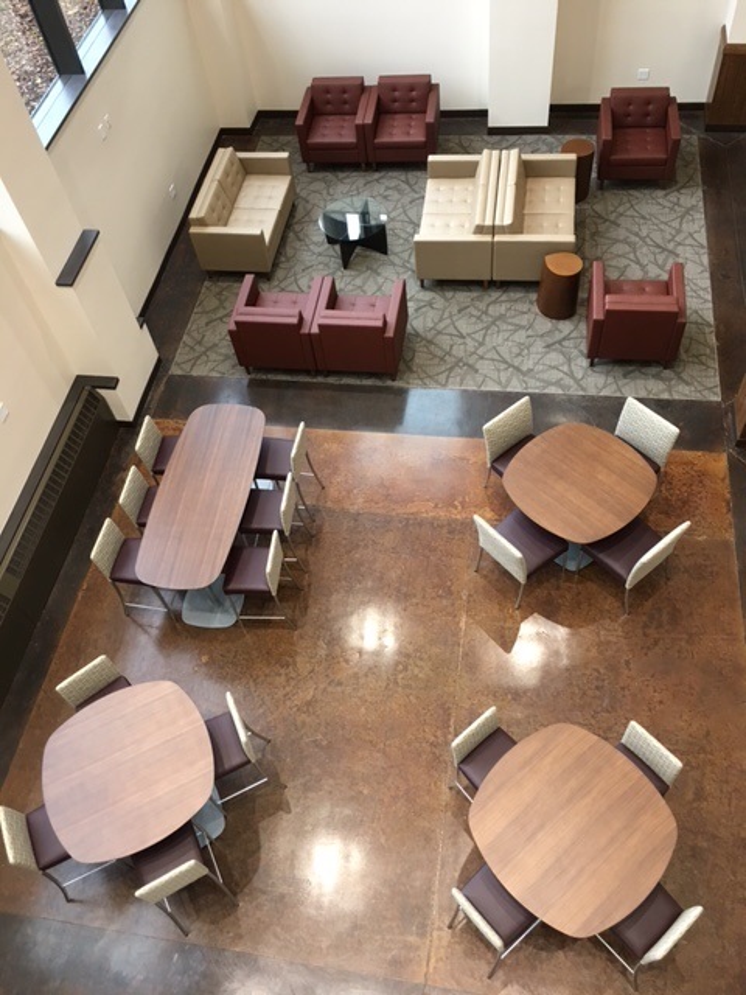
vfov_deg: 61.7
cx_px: 373
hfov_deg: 48.2
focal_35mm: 29
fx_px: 833
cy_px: 498
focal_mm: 4.15
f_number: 2.2
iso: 100
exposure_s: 1/30
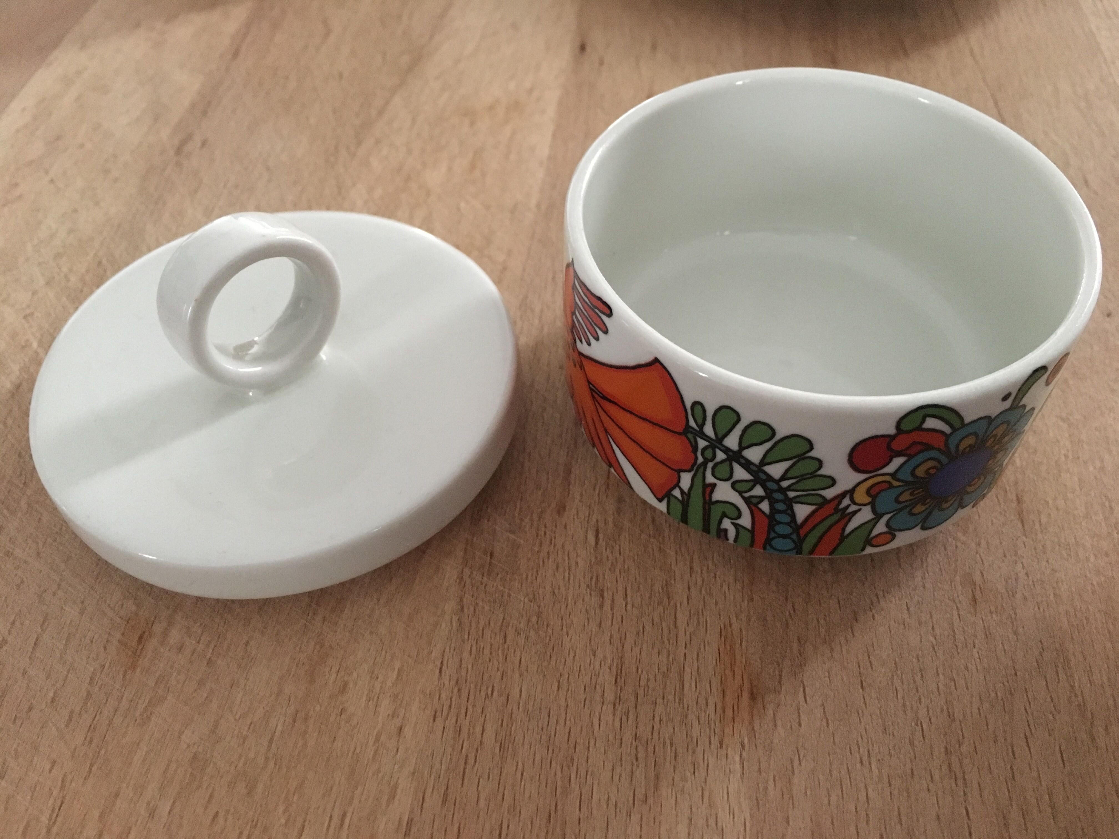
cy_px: 420
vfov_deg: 48.2
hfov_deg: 61.7
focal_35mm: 29
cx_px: 560
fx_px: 937
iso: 500
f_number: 2.2
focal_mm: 4.15
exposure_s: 1/17
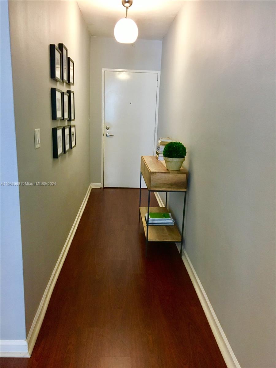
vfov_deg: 61.7
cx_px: 138
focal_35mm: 29
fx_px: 308
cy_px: 184
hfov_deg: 48.2
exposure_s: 1/30
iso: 160
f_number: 2.2
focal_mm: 4.15
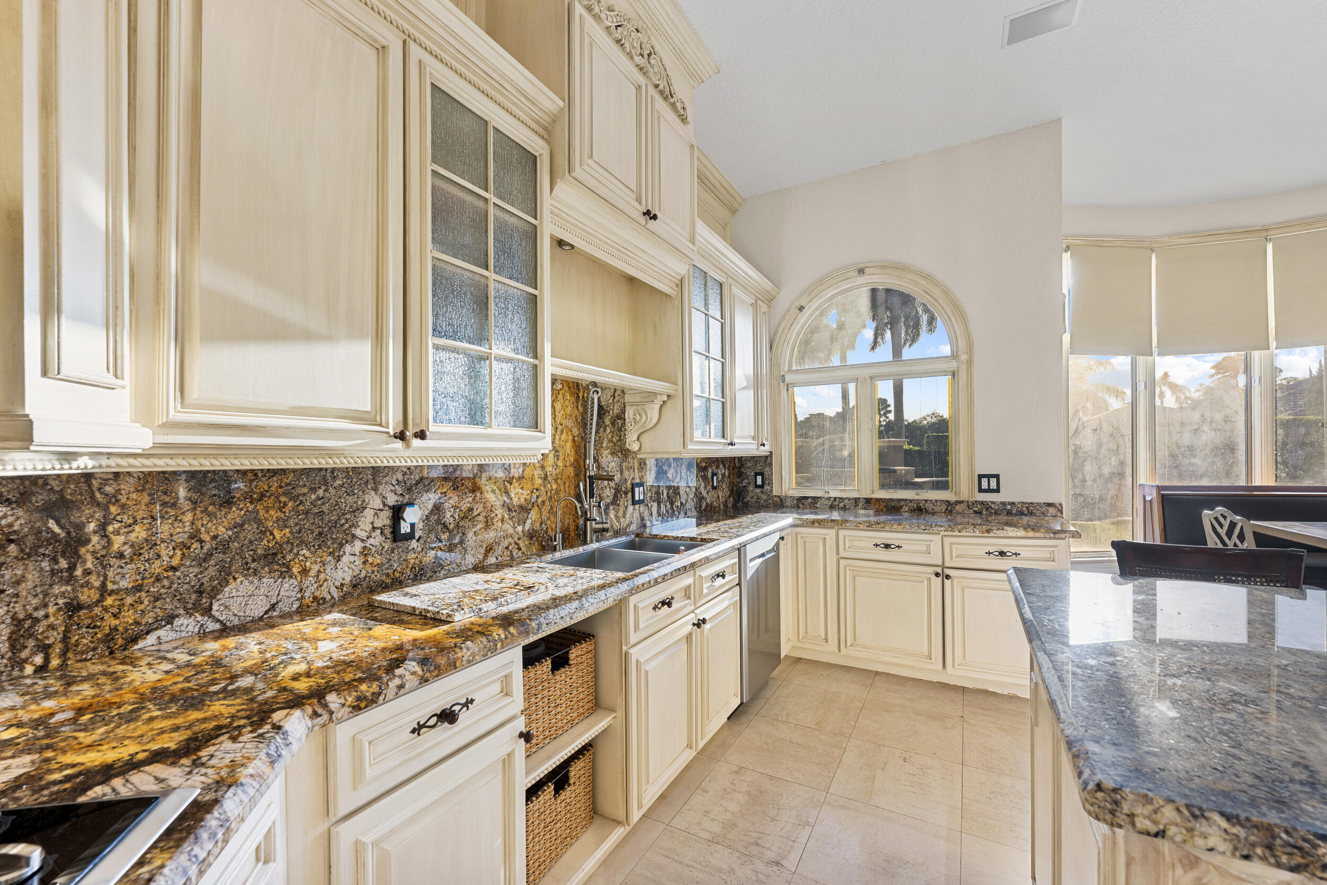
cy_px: 442
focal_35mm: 14
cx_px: 664
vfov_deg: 81.2
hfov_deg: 104.3
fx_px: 516
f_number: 8
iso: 64
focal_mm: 14
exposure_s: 1/3
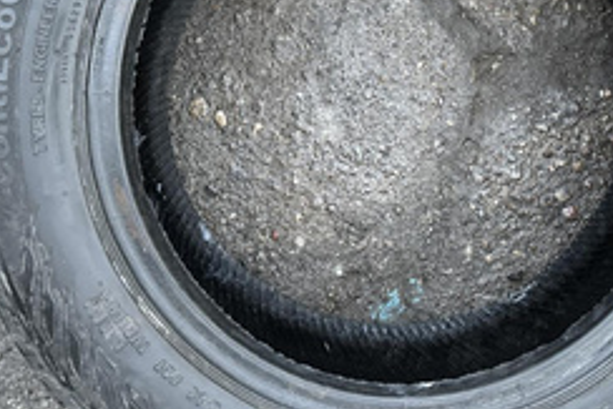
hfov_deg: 42.5
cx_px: 369
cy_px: 68
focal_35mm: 46
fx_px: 784
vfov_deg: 28.5
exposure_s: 1/50
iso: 500
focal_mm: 6.86
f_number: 1.78
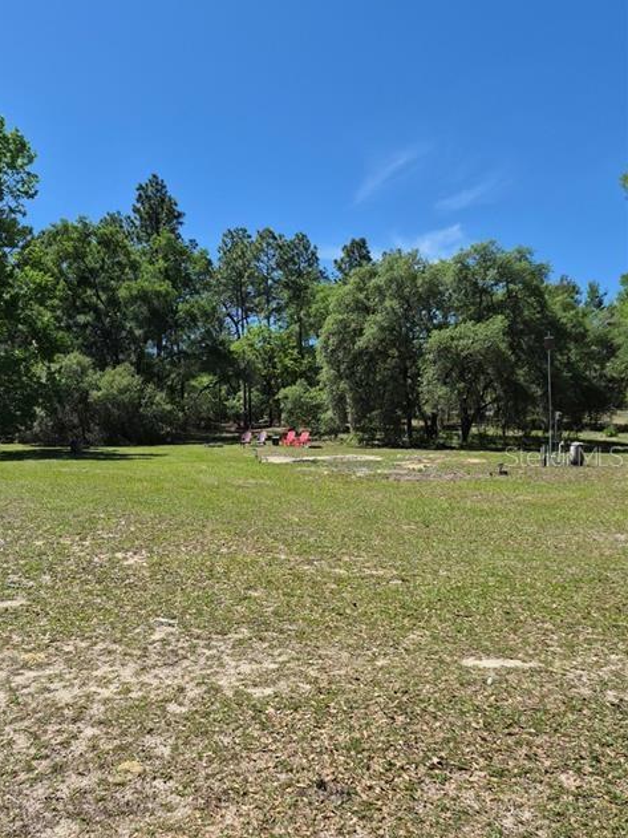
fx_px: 678
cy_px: 456
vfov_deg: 63.3
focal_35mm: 28
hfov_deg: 49.4
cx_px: 247
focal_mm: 5.4
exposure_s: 1/5312
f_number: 1.8
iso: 80
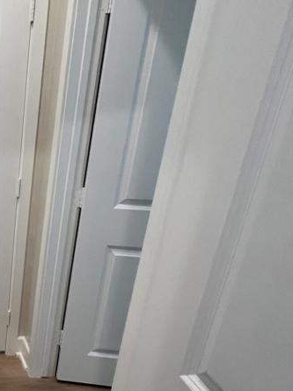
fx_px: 339
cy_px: 254
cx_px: -38
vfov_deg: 58.9
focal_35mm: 30
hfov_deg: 38.0
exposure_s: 1/120
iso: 200
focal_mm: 1.57
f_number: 1.8
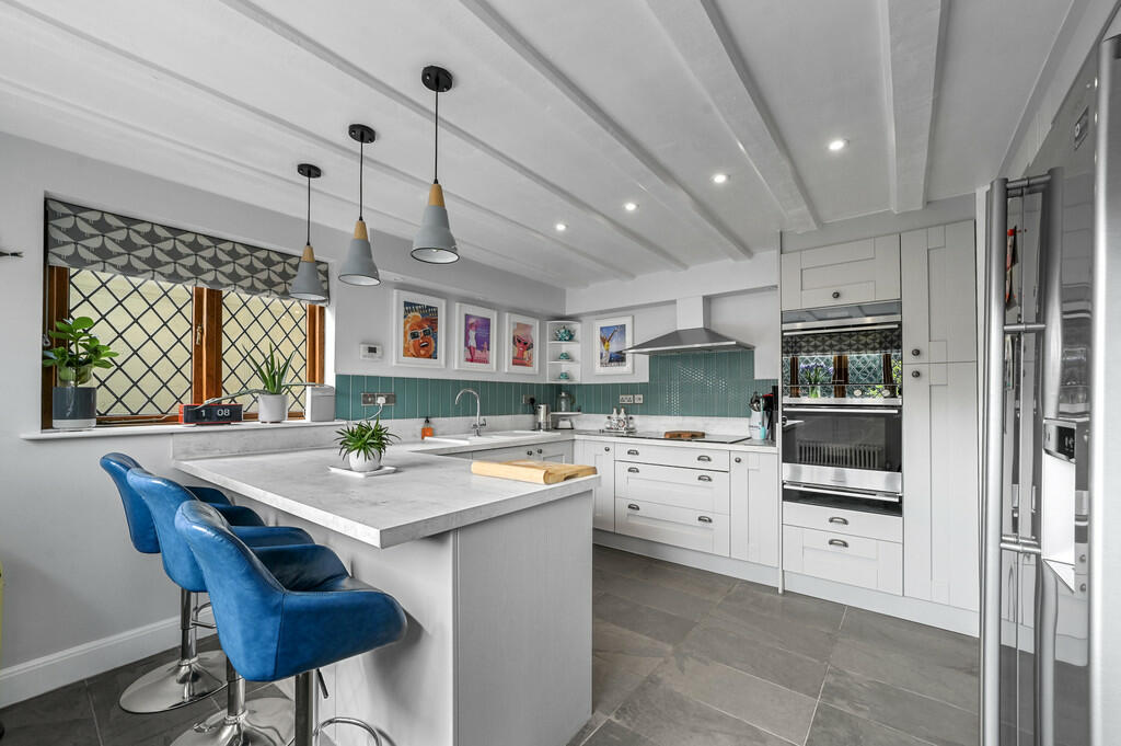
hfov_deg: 104.3
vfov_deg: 81.1
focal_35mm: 14
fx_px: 436
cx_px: 560
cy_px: 373
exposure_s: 1/6
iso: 400
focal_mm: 14
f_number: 8
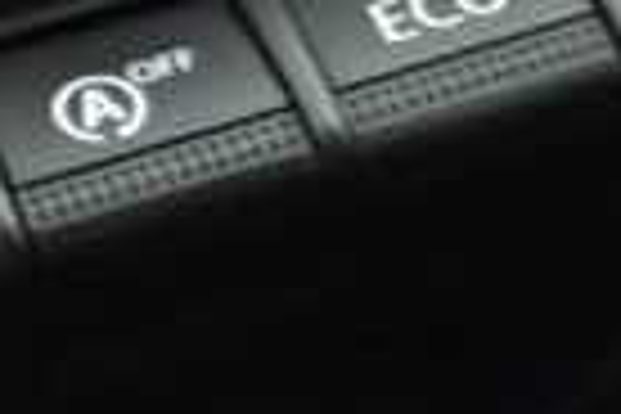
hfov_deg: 8.5
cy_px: 290
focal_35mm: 242
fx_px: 4170
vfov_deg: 5.7
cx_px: 644
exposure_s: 1/30
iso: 1600
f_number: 4.2
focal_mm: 29
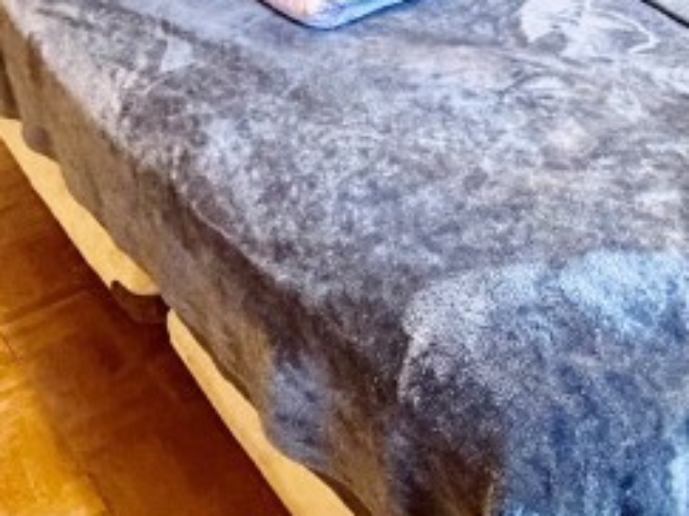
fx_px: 1174
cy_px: -150
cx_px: 567
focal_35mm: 59
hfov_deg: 31.7
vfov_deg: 22.3
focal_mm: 2.22
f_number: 2.2
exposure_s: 1/60
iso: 800
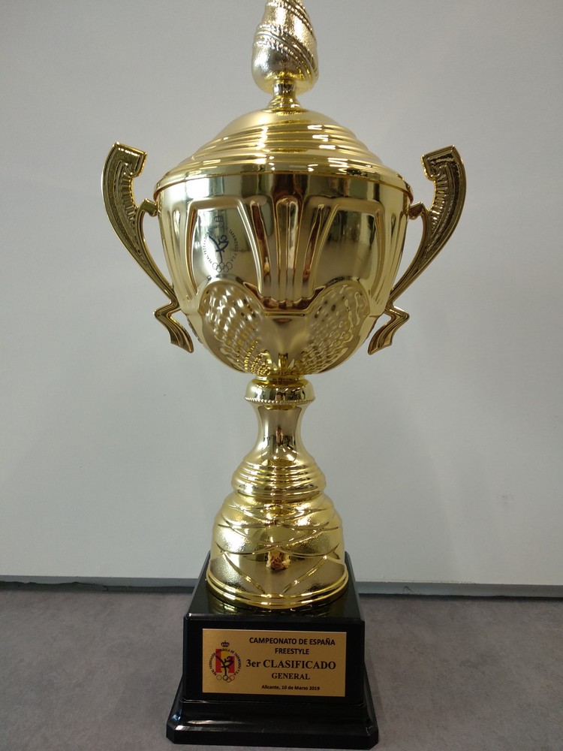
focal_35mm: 26
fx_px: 564
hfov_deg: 53.1
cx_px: 282
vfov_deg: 67.3
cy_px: 376
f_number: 2.2
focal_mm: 3.81
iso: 200
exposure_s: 1/50
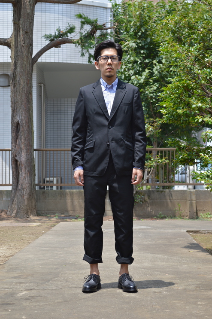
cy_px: 160
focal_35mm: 84
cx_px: 107
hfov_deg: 16.3
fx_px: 739
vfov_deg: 24.3
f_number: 6.3
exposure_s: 1/160
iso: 100
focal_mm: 55
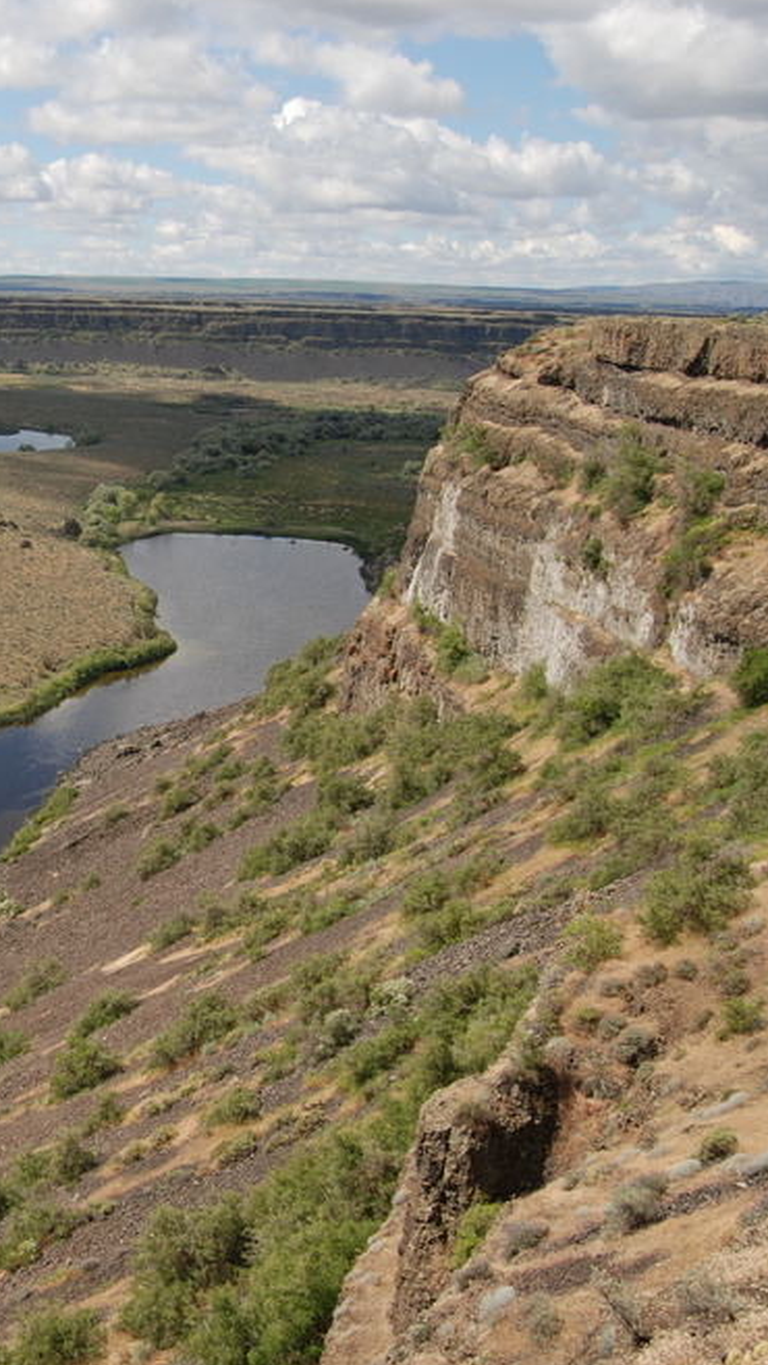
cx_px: -202
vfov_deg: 47.4
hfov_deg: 24.5
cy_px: 686
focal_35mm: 43
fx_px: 1557
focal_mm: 18
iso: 100
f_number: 8
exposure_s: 1/250
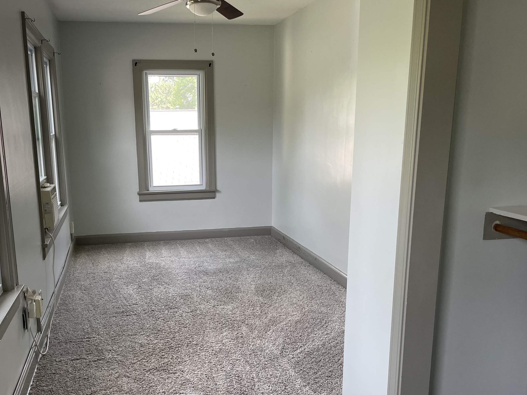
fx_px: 518
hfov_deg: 53.6
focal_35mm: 34
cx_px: 216
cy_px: 253
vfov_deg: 41.4
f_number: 1.6
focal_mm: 4.2
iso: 125
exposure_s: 1/121
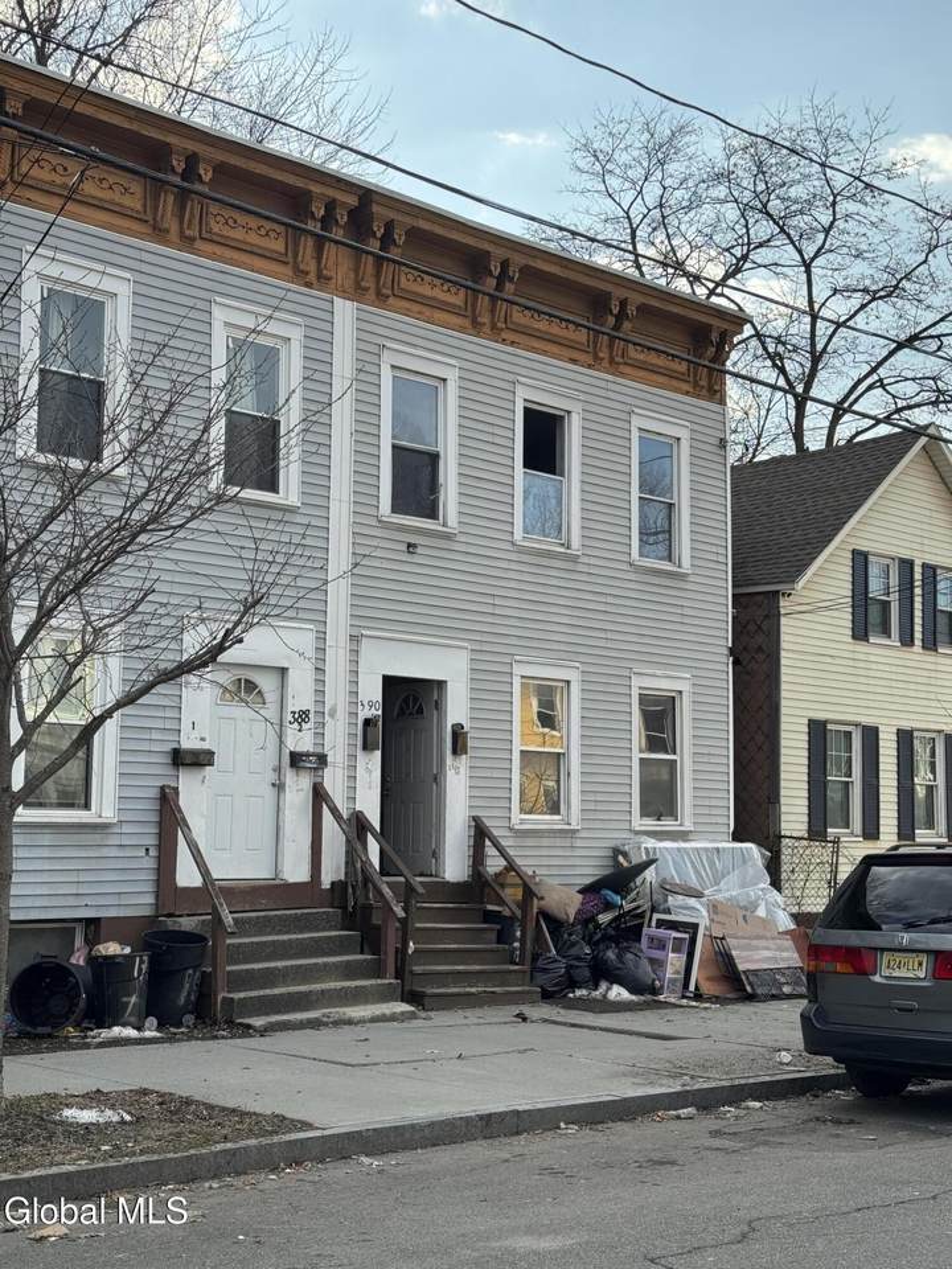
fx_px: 1760
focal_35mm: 48
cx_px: 476
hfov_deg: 30.3
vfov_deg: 39.7
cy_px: 634
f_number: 1.78
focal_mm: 6.76
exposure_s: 1/1818
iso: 64
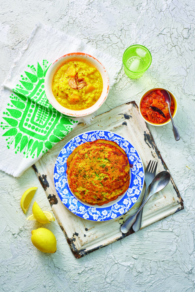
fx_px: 406
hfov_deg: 27.0
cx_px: 98
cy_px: 146
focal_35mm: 50
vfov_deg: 39.6
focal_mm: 50
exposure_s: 1/100
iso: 200
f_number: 5.6
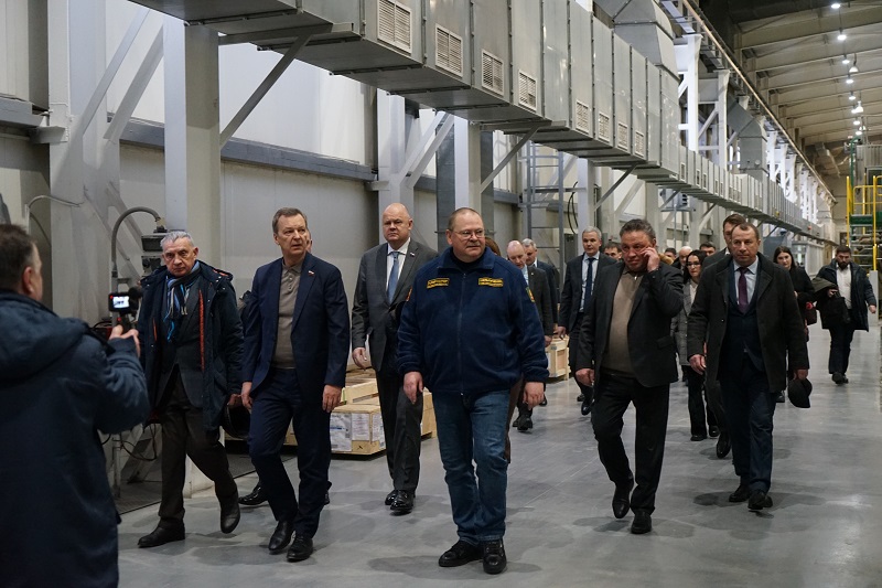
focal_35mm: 49
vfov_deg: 27.5
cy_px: 294
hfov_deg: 40.4
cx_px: 441
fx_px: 1200
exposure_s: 1/160
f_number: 4
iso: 4000
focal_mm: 49
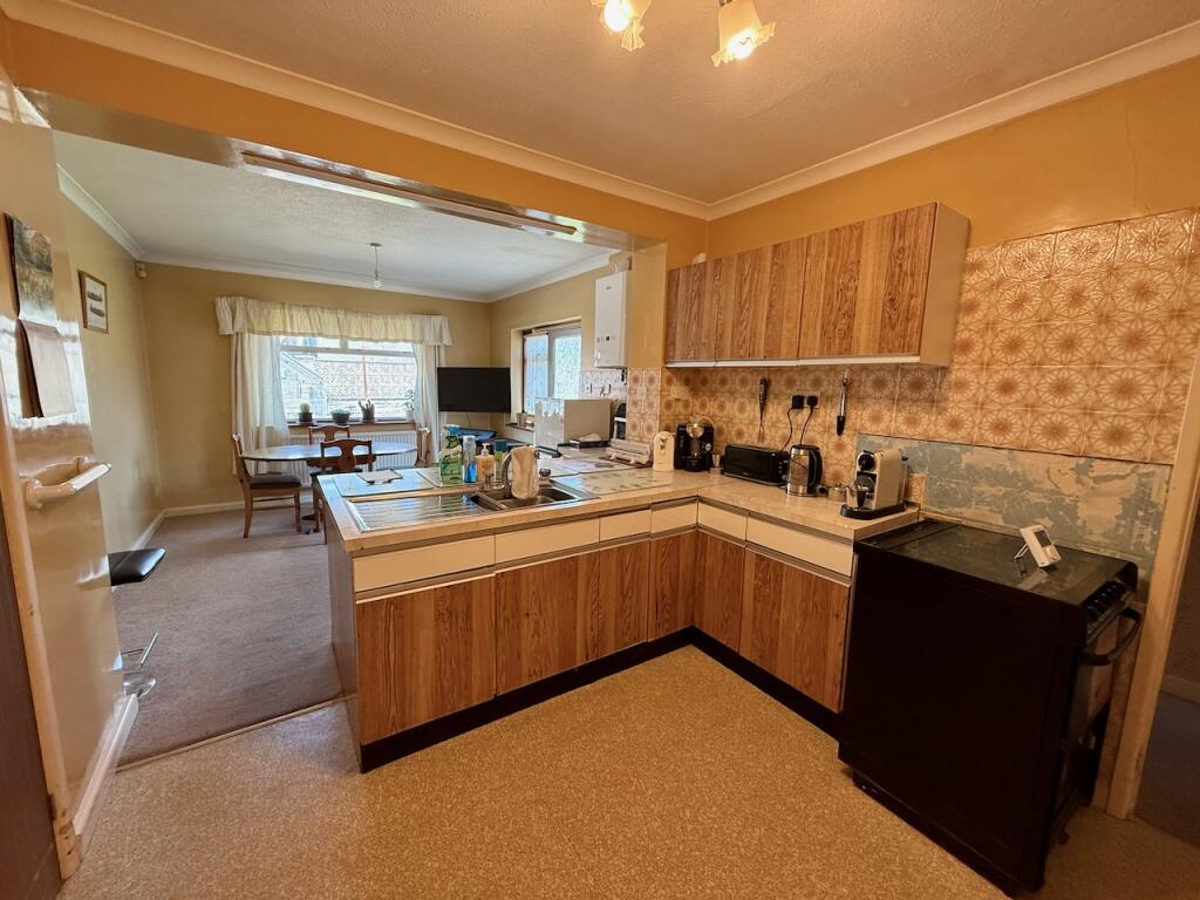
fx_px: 485
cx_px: 600
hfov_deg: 102.1
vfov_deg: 85.7
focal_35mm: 14
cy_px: 450
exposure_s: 1/99
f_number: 2.2
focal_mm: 2.22
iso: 200
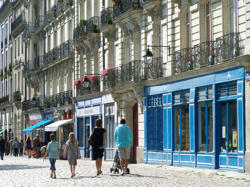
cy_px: 94
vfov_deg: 12.0
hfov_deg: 16.0
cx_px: 125
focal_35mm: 123
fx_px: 888
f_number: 4.5
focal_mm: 20.3
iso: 64
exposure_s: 1/320
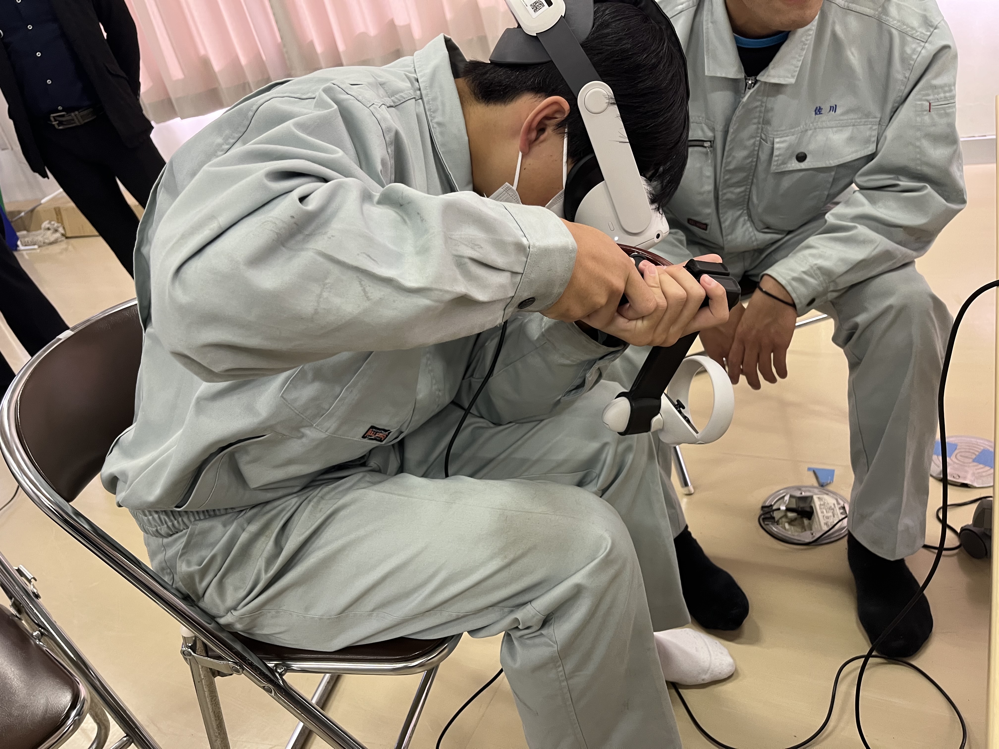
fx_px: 750
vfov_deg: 53.1
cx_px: 500
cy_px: 374
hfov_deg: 67.3
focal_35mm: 26
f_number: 1.6
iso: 160
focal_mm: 5.1
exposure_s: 1/60
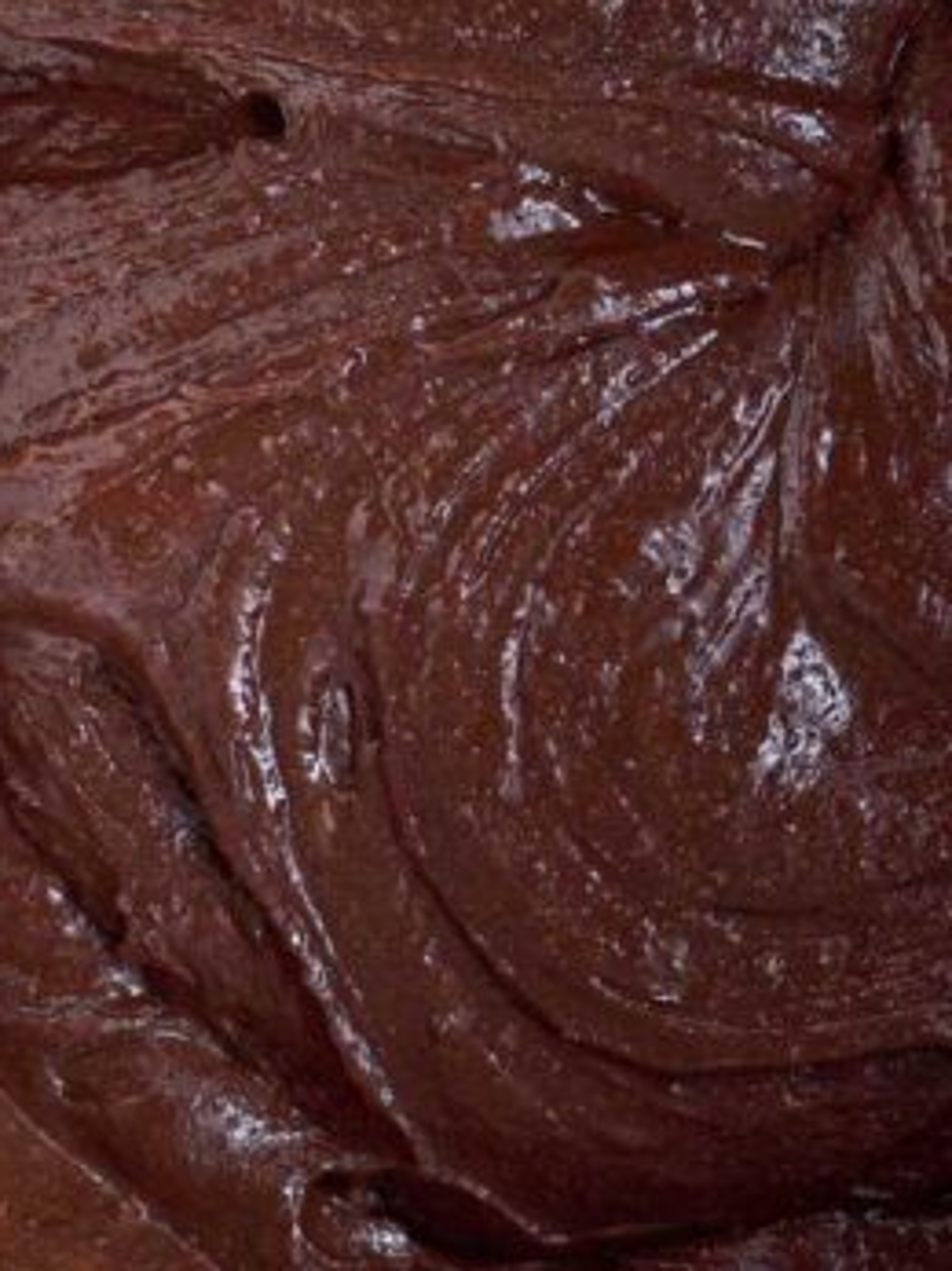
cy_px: 462
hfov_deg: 7.0
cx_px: 855
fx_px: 7815
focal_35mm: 213
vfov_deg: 9.3
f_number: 2.8
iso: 100
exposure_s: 1/100
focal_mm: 50
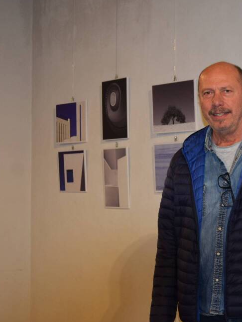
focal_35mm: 80
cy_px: 157
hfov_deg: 18.2
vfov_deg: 24.5
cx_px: 211
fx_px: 743
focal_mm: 35
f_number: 5
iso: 800
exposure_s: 1/100
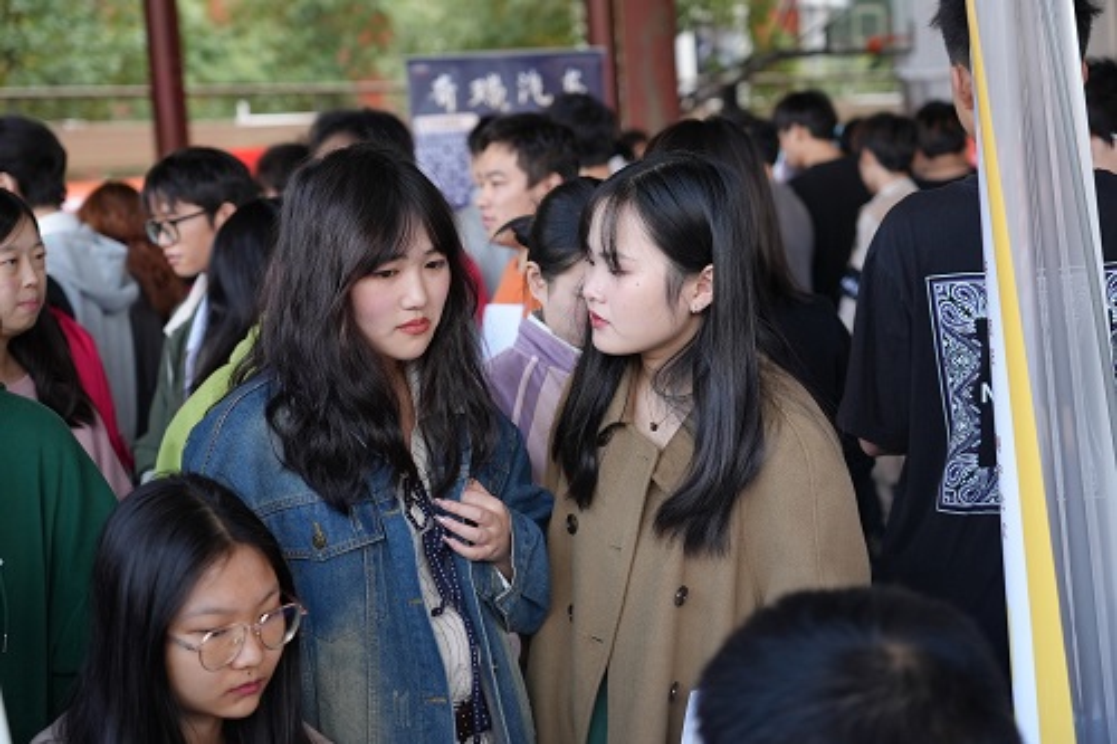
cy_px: 372
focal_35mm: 68
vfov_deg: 20.0
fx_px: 2109
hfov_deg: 29.7
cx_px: 558
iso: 640
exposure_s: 1/160
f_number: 4
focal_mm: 68
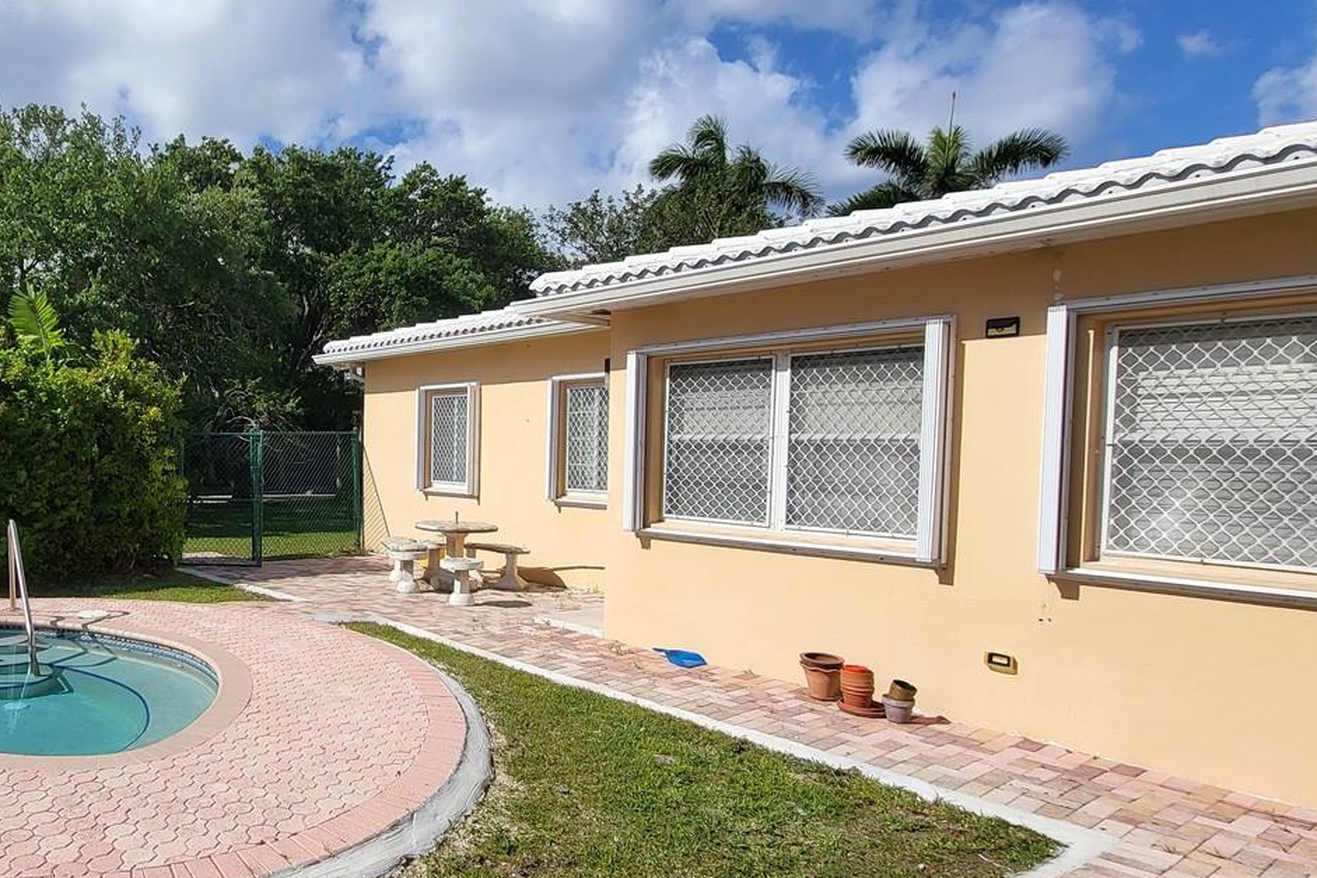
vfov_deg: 55.0
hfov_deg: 69.8
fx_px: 841
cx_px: 294
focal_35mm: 23
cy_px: 472
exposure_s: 1/1913
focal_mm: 1.74
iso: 32
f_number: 2.2
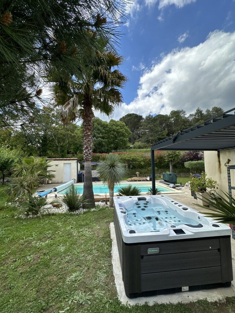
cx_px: 118
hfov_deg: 85.7
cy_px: 156
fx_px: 127
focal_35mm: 14
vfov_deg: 102.1
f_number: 2.2
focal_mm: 2.22
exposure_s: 1/882
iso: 40
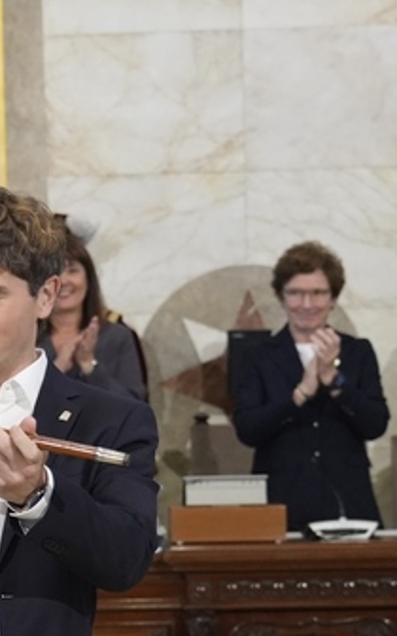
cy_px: 386
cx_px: -153
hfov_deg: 7.4
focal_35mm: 174
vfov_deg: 12.0
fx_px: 3012
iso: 3200
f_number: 4
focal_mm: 53
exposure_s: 1/250
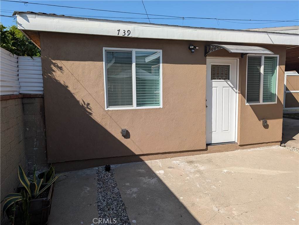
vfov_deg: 56.9
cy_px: 112
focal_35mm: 24
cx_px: 150
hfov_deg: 71.5
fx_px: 208
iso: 19
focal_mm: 6.9
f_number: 1.68
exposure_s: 1/1383
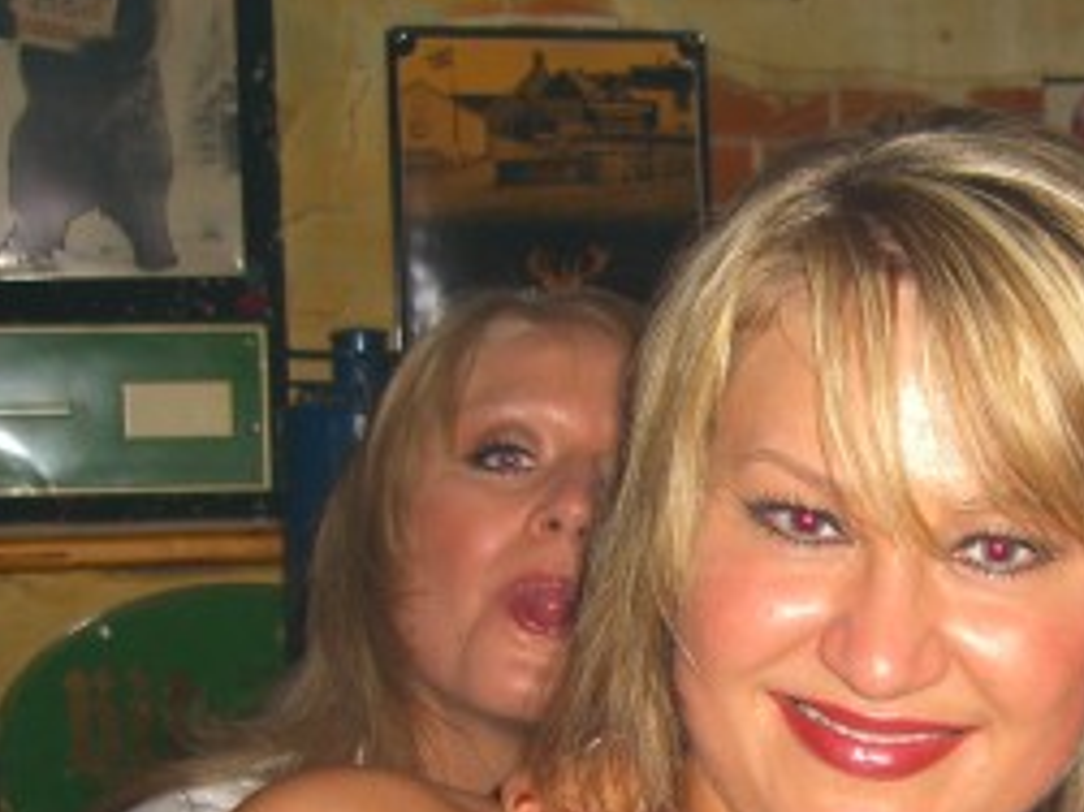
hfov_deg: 21.1
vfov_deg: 16.0
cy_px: 760
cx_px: 946
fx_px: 2848
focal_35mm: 91
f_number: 2.8
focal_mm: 7.9
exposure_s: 1/60
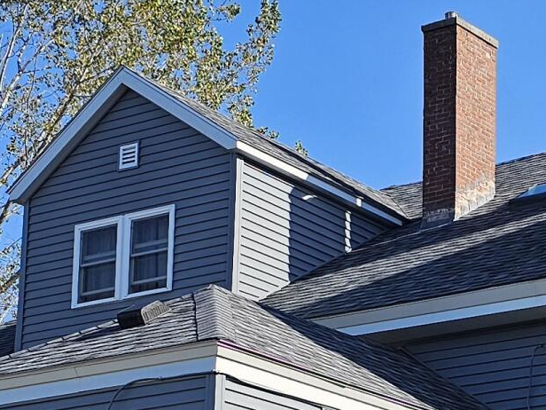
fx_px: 1767
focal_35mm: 112
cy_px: 556
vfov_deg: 12.7
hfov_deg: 16.7
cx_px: 675
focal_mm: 6.3
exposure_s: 1/1011
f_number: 1.7
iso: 25
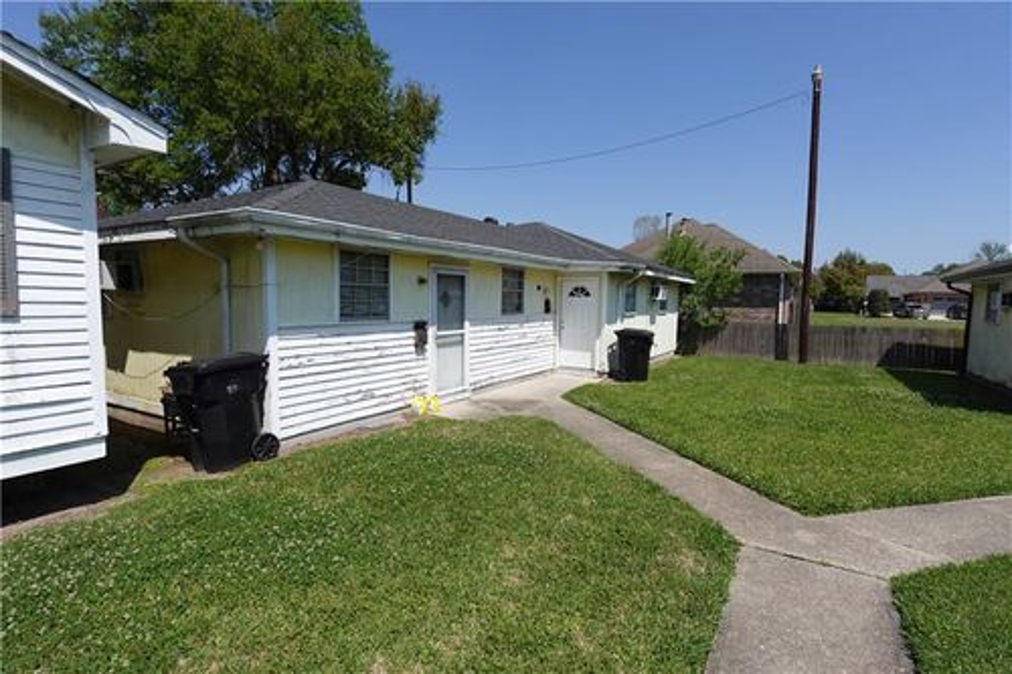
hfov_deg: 90.0
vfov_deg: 67.3
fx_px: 506
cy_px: 337
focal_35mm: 18
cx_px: 506
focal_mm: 6.9
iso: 125
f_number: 1.8
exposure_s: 1/800
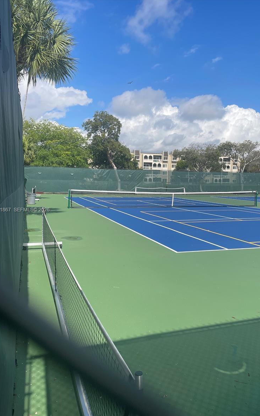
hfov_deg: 44.5
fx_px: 317
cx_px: 143
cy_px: 210
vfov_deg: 66.5
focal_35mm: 28
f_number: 1.6
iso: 32
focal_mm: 4.2
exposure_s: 1/4464
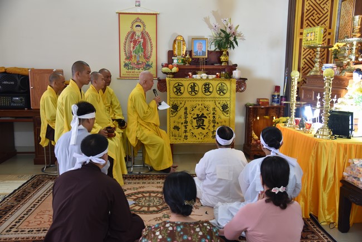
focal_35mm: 35
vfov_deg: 37.9
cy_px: 121
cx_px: 181
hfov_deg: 54.4
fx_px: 352
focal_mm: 35
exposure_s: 1/60
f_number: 4
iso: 1250
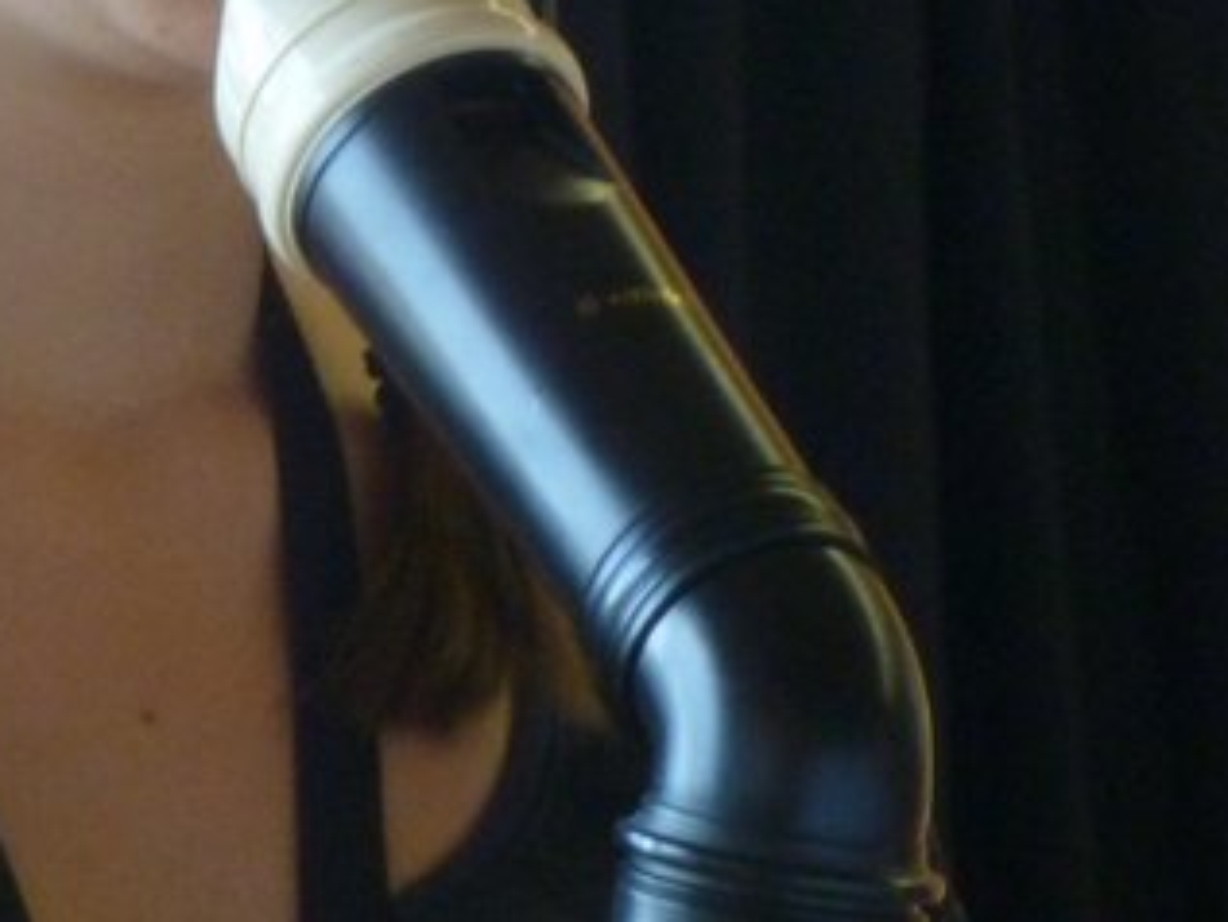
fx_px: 29775
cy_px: -39
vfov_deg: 1.8
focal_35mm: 839
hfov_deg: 2.4
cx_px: 279
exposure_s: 1/20
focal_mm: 47.7
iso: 400
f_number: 5.6
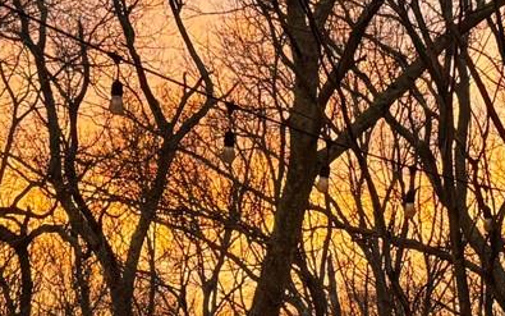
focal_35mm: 143
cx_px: 368
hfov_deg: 14.6
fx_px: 1968
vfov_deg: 9.2
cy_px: 159
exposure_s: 1/60
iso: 125
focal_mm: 5.96
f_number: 1.6
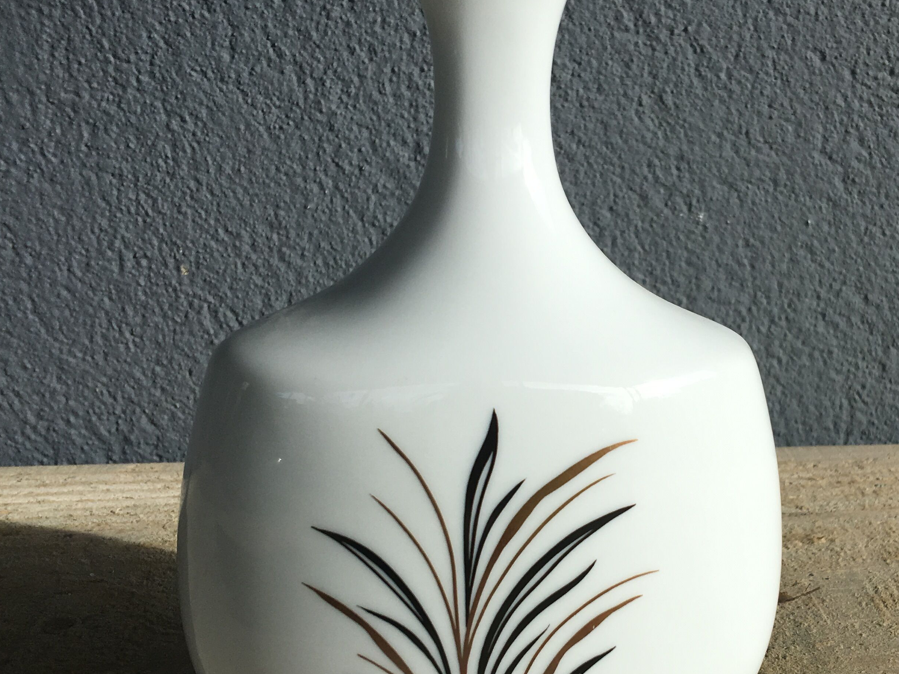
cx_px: 610
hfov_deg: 39.1
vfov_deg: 30.2
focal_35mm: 48
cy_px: 402
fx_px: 1247
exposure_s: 1/1054
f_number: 2.2
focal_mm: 4.15
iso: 25
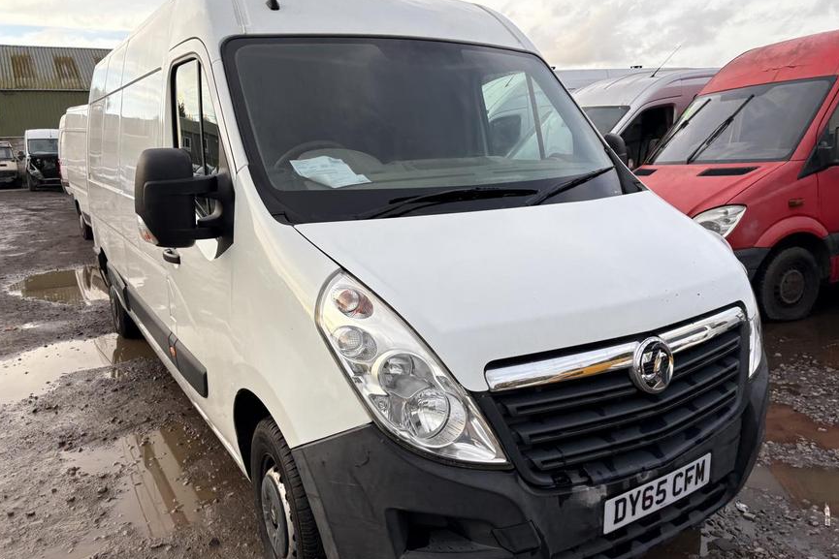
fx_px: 653
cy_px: 290
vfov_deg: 46.4
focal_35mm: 28
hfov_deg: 65.5
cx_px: 425
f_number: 1.6
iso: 50
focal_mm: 5.96
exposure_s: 1/507
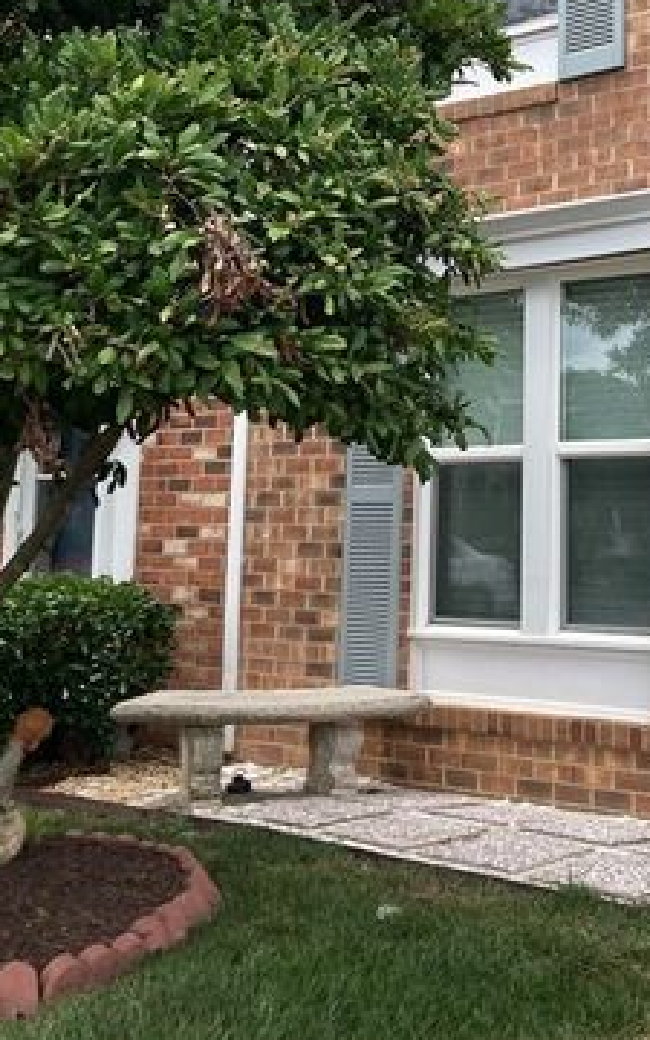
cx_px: 607
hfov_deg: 22.9
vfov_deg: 36.1
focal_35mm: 55
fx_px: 1559
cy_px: 273
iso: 20
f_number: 1.8
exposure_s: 1/1215
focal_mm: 3.99
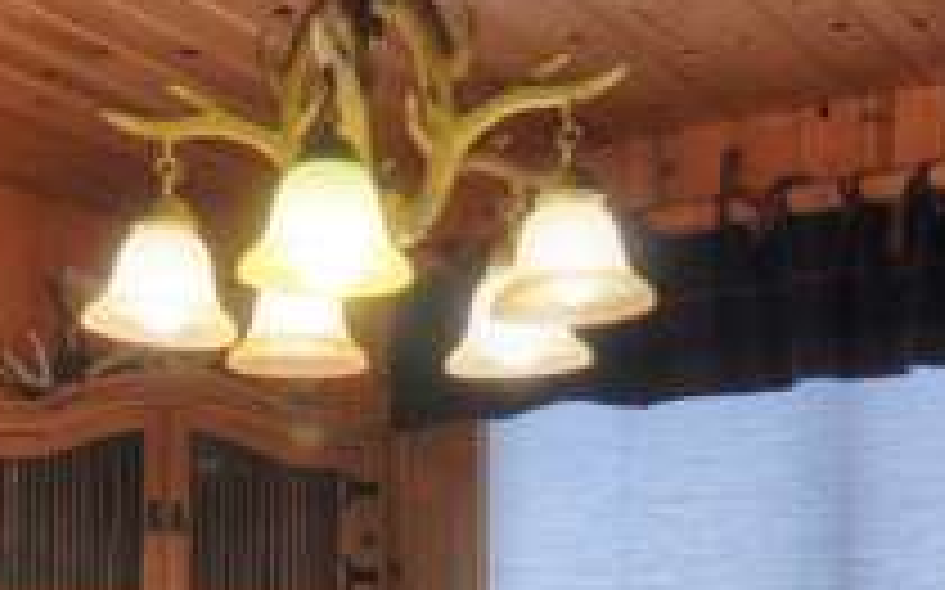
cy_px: 694
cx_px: 288
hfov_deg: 30.3
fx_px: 1725
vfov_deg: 18.5
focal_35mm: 67
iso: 200
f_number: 7.1
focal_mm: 12
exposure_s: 1/20
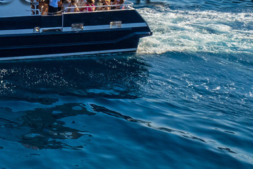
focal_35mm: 90
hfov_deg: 18.9
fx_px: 633
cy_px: -160
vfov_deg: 13.3
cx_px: -161
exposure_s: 1/2500
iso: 100
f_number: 2.8
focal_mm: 8.4
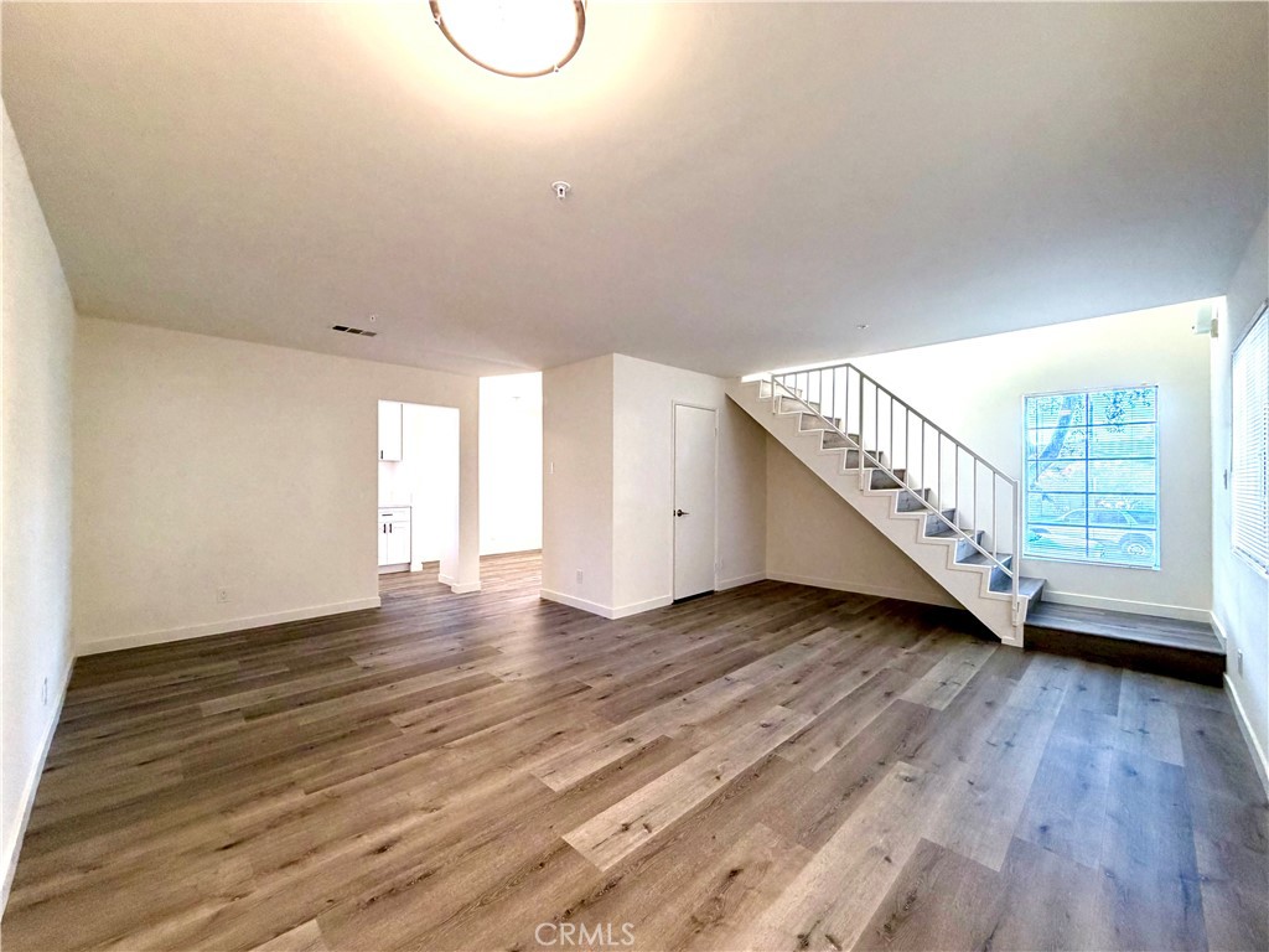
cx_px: 634
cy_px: 476
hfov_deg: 102.1
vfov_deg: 85.7
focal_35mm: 14
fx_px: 513
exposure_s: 1/60
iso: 200
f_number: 2.2
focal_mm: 2.22
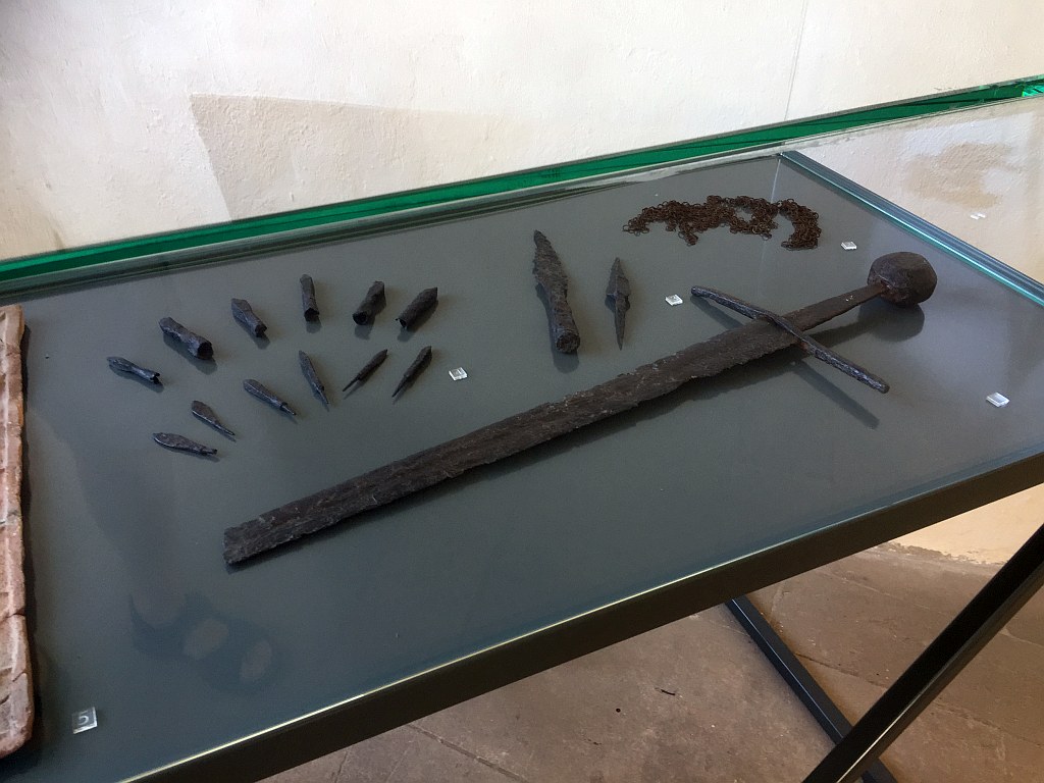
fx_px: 875
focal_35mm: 29
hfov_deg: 61.7
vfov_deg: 48.2
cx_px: 522
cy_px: 392
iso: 40
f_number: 2.2
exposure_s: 1/50
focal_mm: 4.15
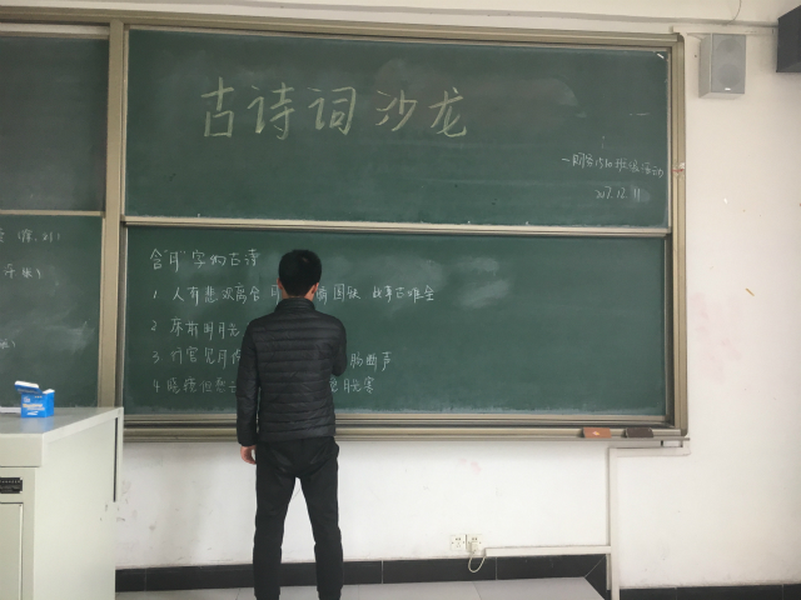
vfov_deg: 48.2
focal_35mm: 29
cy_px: 300
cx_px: 400
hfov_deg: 61.7
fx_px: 671
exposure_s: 1/33
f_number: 2.2
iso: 40
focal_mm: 4.15
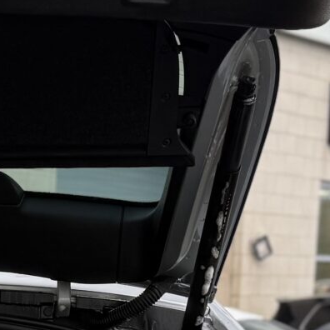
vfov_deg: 12.1
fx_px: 1478
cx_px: -90
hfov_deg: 12.4
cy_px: 504
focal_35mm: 137
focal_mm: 6.76
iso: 64
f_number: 1.78
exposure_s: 1/177
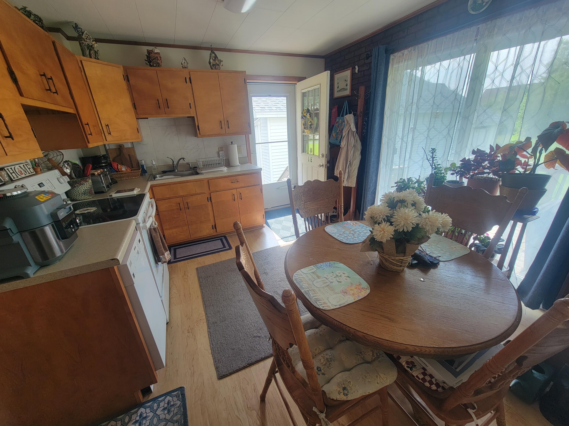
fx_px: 214
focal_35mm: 13
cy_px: 213
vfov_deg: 89.9
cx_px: 284
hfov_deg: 106.2
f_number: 2.2
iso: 50
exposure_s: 1/60
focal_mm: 2.2
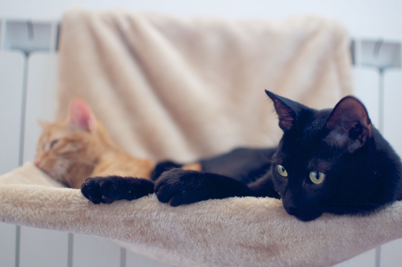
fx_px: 586
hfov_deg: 37.9
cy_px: 134
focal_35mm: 52
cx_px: 201
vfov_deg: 25.7
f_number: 1.8
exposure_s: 1/15
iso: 200
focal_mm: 35
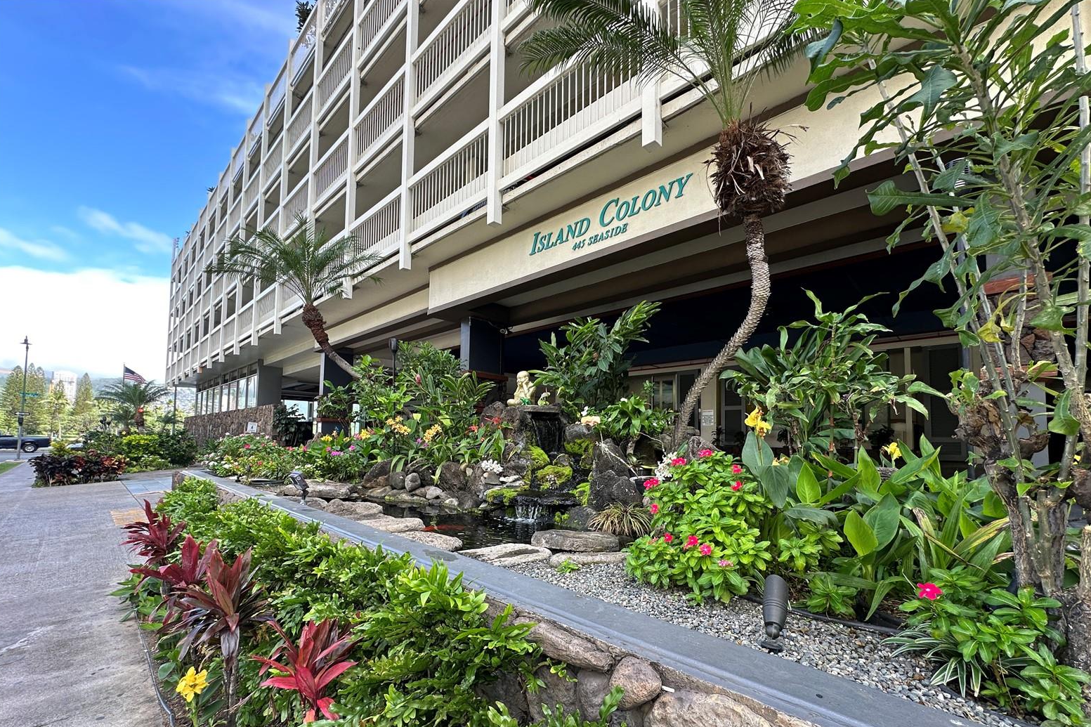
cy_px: 418
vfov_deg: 76.8
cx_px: 554
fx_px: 455
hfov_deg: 100.4
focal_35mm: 15
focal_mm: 2.22
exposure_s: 1/159
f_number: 2.2
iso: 40
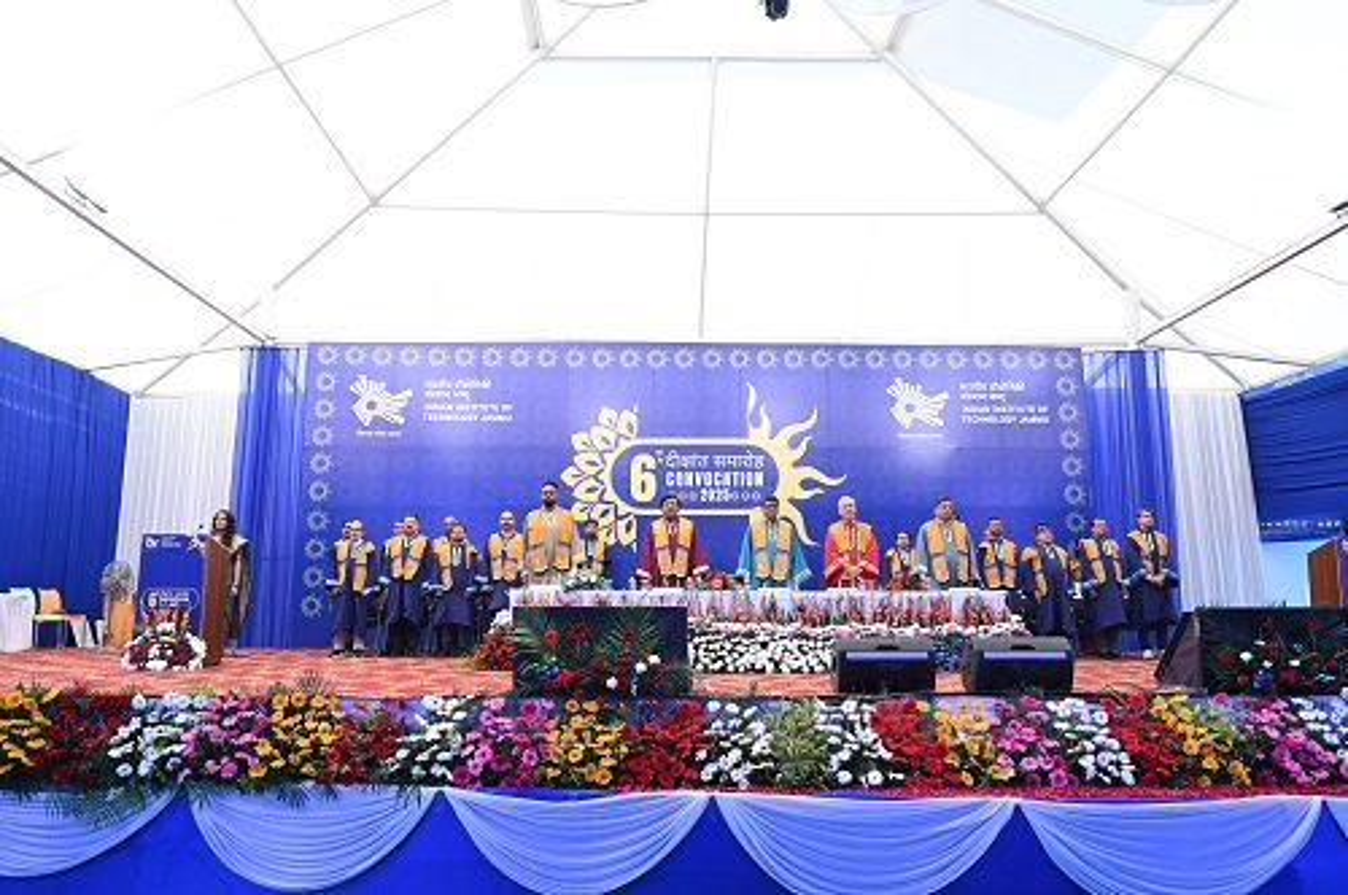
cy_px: 448
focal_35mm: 26
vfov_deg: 49.4
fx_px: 972
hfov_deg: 69.5
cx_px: 674
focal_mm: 26
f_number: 5.6
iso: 2000
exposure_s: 1/200
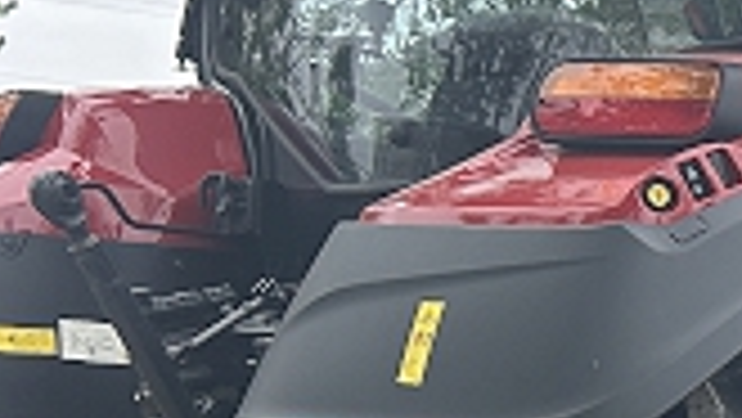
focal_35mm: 137
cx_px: 1502
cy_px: 701
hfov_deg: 13.4
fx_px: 2697
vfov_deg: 8.6
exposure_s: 1/526
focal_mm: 5.7
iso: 50
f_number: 1.5
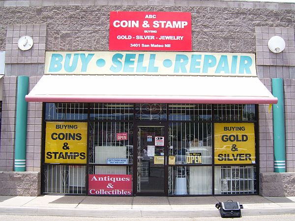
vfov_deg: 38.7
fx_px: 315
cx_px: 148
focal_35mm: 37
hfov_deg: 50.1
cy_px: 110
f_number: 4.8
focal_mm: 6
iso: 80
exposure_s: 1/250
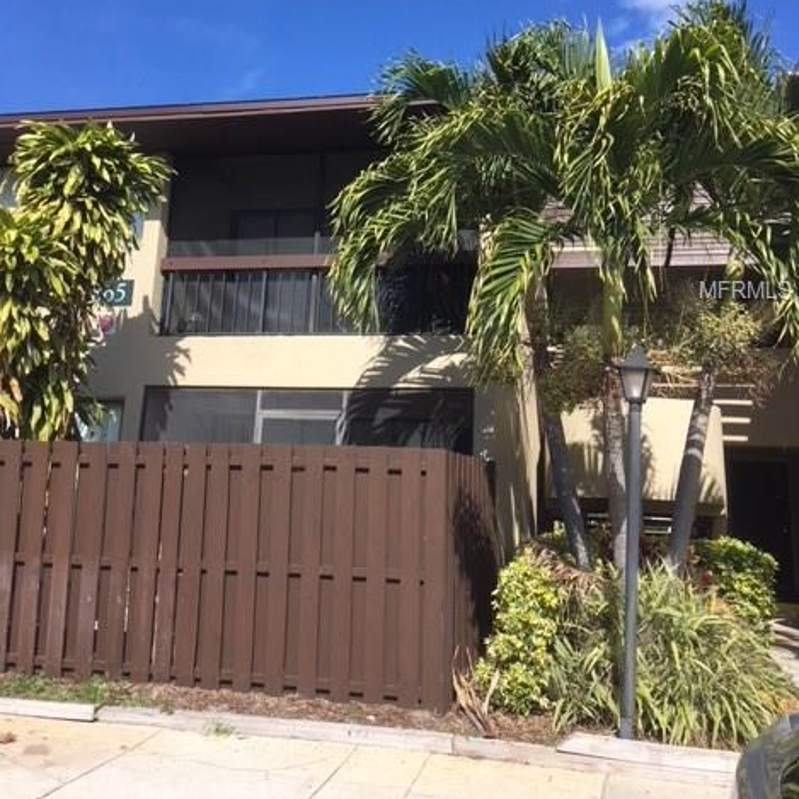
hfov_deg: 47.2
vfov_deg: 46.7
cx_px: 394
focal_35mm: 35
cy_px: 291
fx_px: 914
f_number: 2.2
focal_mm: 4.15
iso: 25
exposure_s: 1/1479
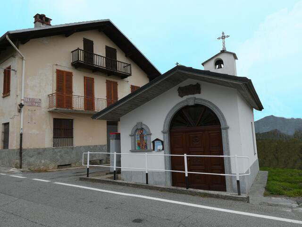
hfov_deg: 67.3
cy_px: 114
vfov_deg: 53.1
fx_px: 227
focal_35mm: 26
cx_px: 151
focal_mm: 4.7
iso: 125
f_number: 5.6
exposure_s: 1/80
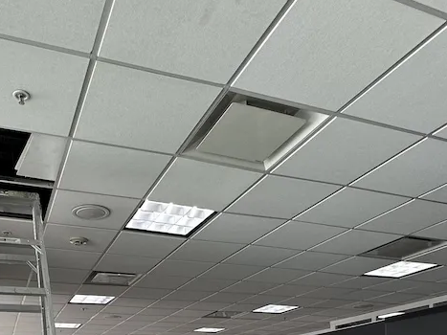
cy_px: 395
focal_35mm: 36
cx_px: 156
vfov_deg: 33.0
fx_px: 465
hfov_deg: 50.6
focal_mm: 2.22
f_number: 2.2
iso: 100
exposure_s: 1/120
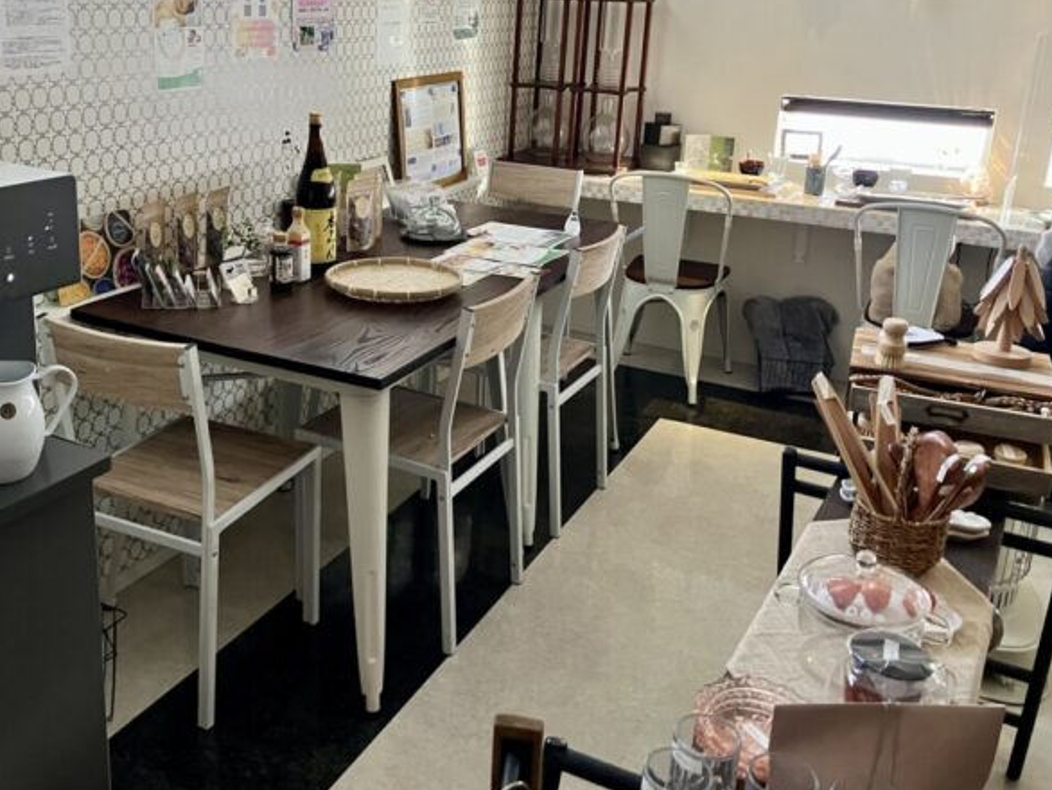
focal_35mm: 35
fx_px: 1064
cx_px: 414
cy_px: 311
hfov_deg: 52.2
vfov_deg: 40.5
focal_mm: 3.99
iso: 250
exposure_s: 1/33
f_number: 1.8
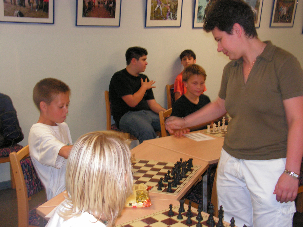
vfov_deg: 29.1
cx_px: 152
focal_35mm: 50
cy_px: 114
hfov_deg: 38.2
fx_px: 438
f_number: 3.2
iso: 200
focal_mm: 8.4
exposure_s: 1/40
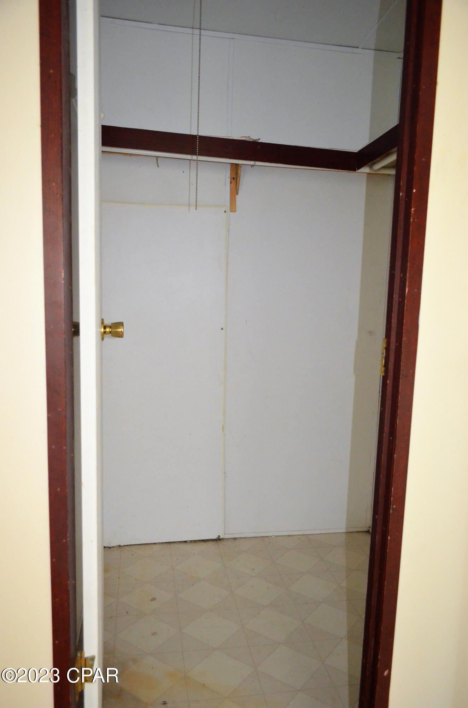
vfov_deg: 67.5
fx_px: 529
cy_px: 354
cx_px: 234
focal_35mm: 27
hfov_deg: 47.7
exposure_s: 1/60
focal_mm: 18
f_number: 3.5
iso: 3200
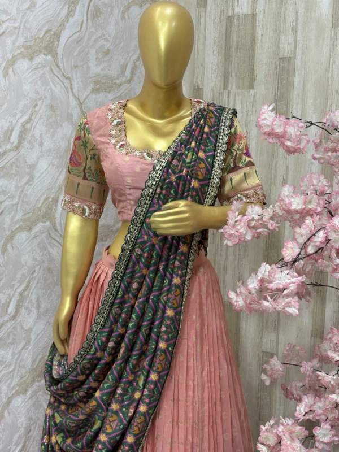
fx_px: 679
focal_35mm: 52
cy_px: 226
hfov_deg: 28.0
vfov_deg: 36.8
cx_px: 170
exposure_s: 1/100
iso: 80
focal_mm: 6
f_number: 1.6
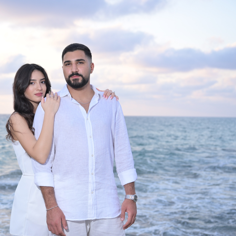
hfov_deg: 28.3
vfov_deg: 28.6
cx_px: 67
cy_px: 118
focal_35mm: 60
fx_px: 463
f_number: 4
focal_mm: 47
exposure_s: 1/160
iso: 100
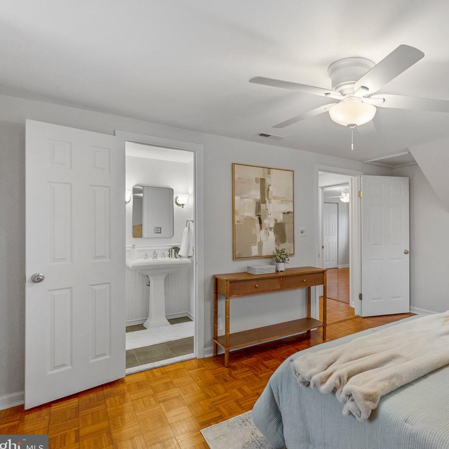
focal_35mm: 20
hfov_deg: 70.9
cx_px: 324
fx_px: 293
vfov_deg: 74.8
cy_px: 225
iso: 640
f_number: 3.2
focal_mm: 10
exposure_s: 1/125
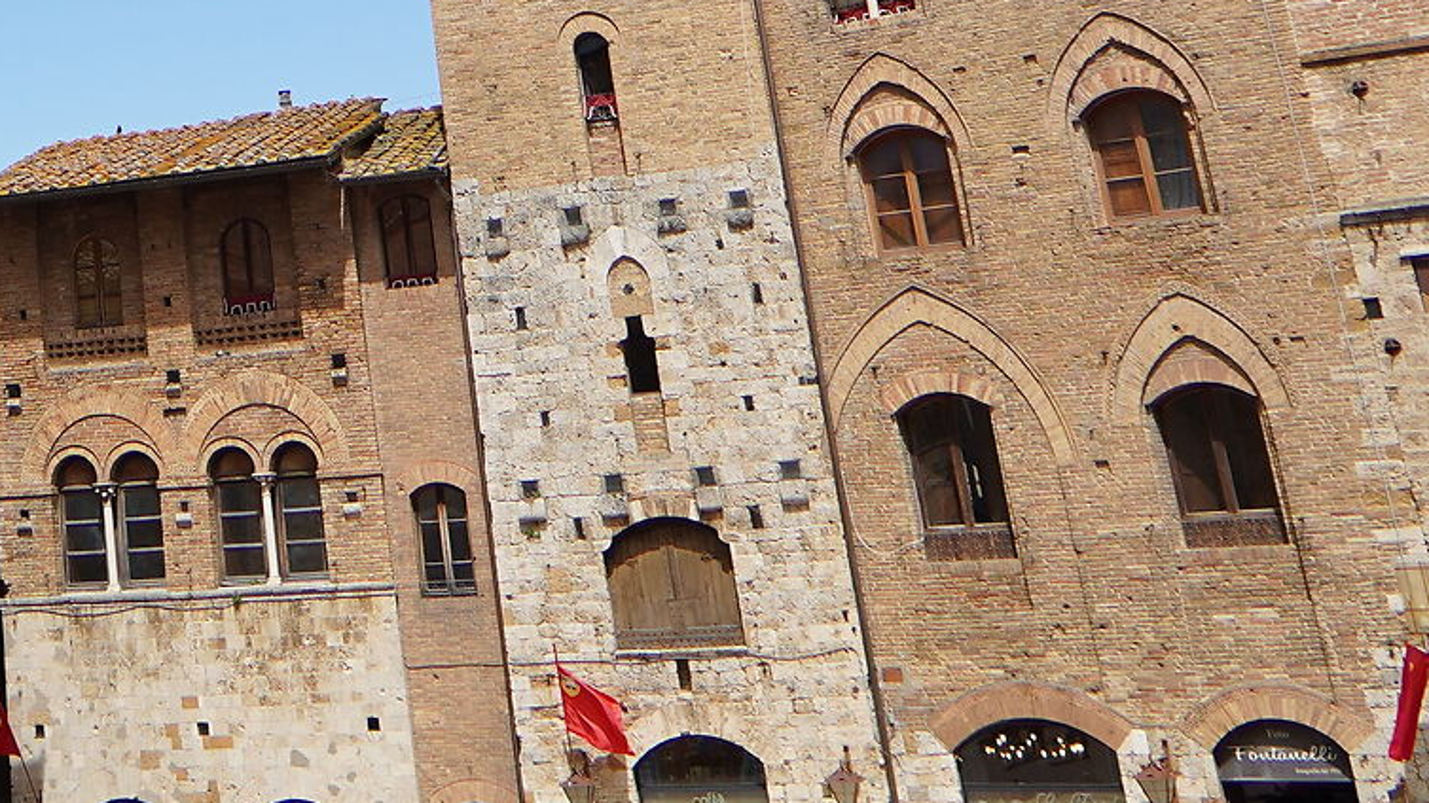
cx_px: -42
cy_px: -331
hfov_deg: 31.8
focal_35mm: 60
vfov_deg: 18.2
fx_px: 2273
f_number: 2
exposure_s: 1/4000
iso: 100
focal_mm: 12
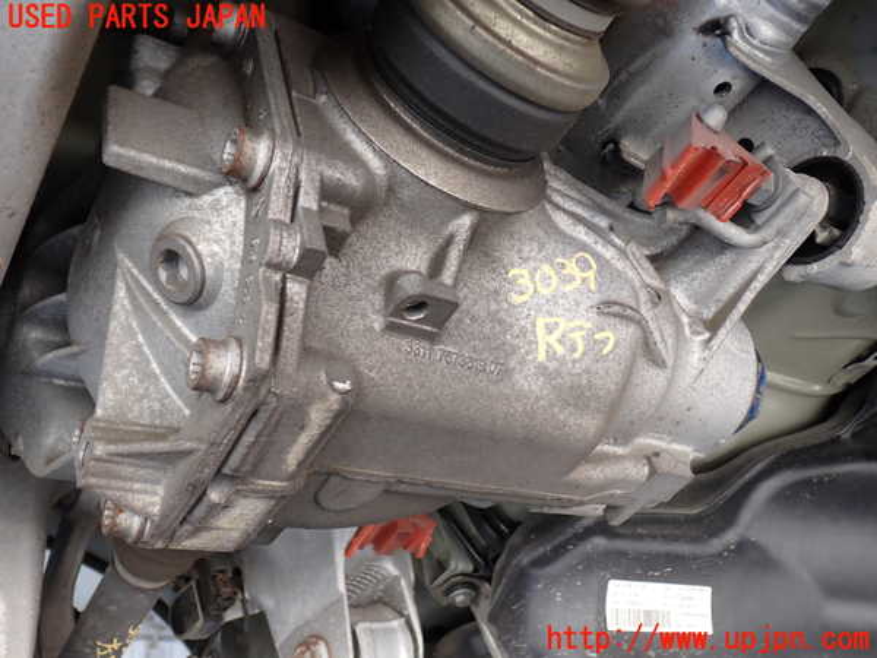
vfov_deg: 39.7
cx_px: 438
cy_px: 329
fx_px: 912
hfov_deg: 51.4
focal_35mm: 36
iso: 160
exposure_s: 1/80
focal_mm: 6.37
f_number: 2.5
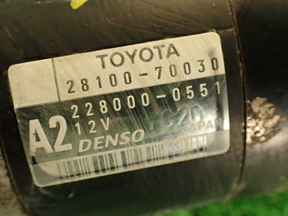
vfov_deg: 35.9
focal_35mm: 40
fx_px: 333
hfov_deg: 46.7
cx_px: 127
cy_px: 97
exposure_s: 1/30
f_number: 2.4
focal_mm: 5.79
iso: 320
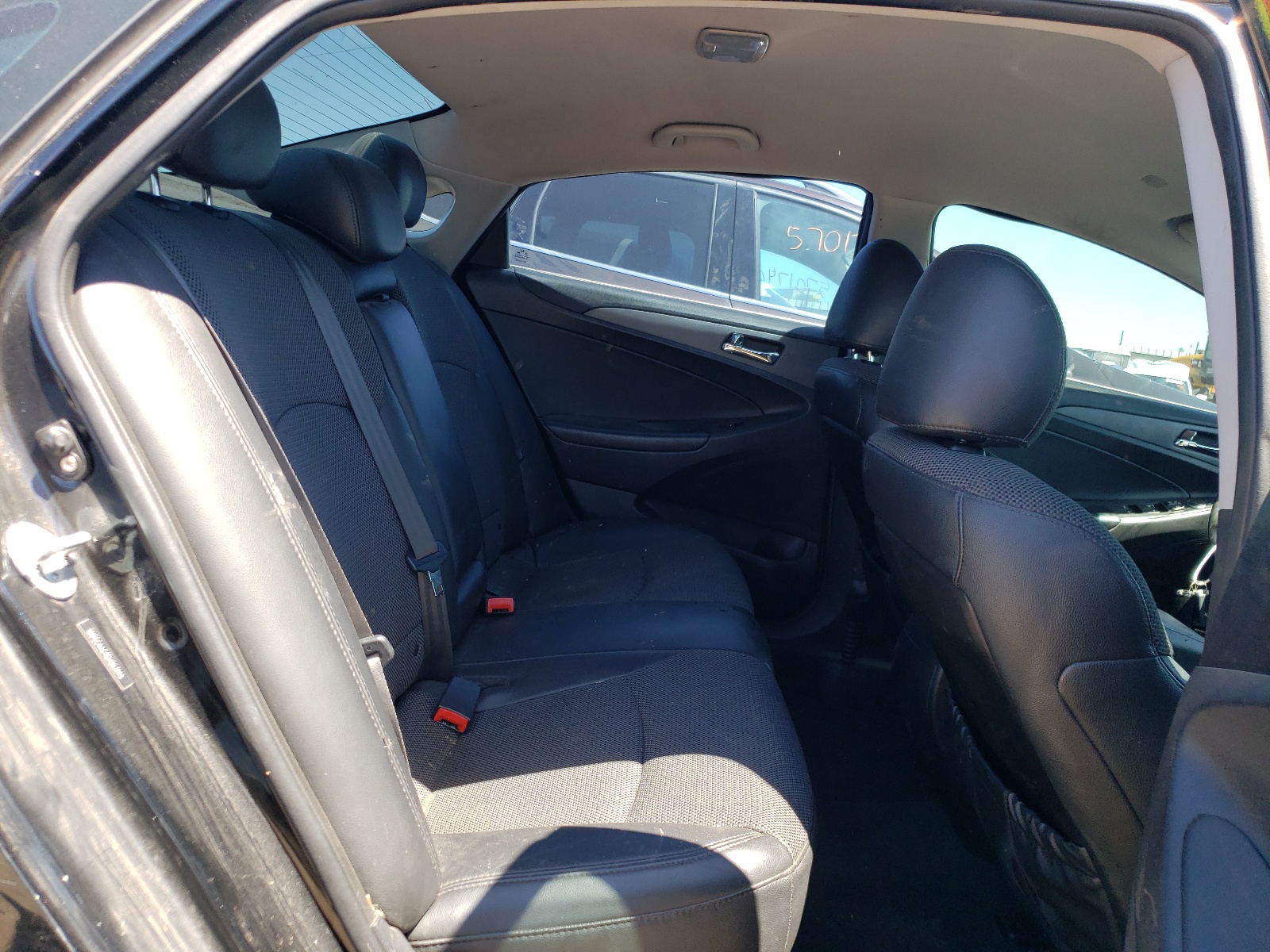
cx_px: 635
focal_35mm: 26
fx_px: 954
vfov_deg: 53.1
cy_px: 476
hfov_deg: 67.3
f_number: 1.5
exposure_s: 1/303
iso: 50
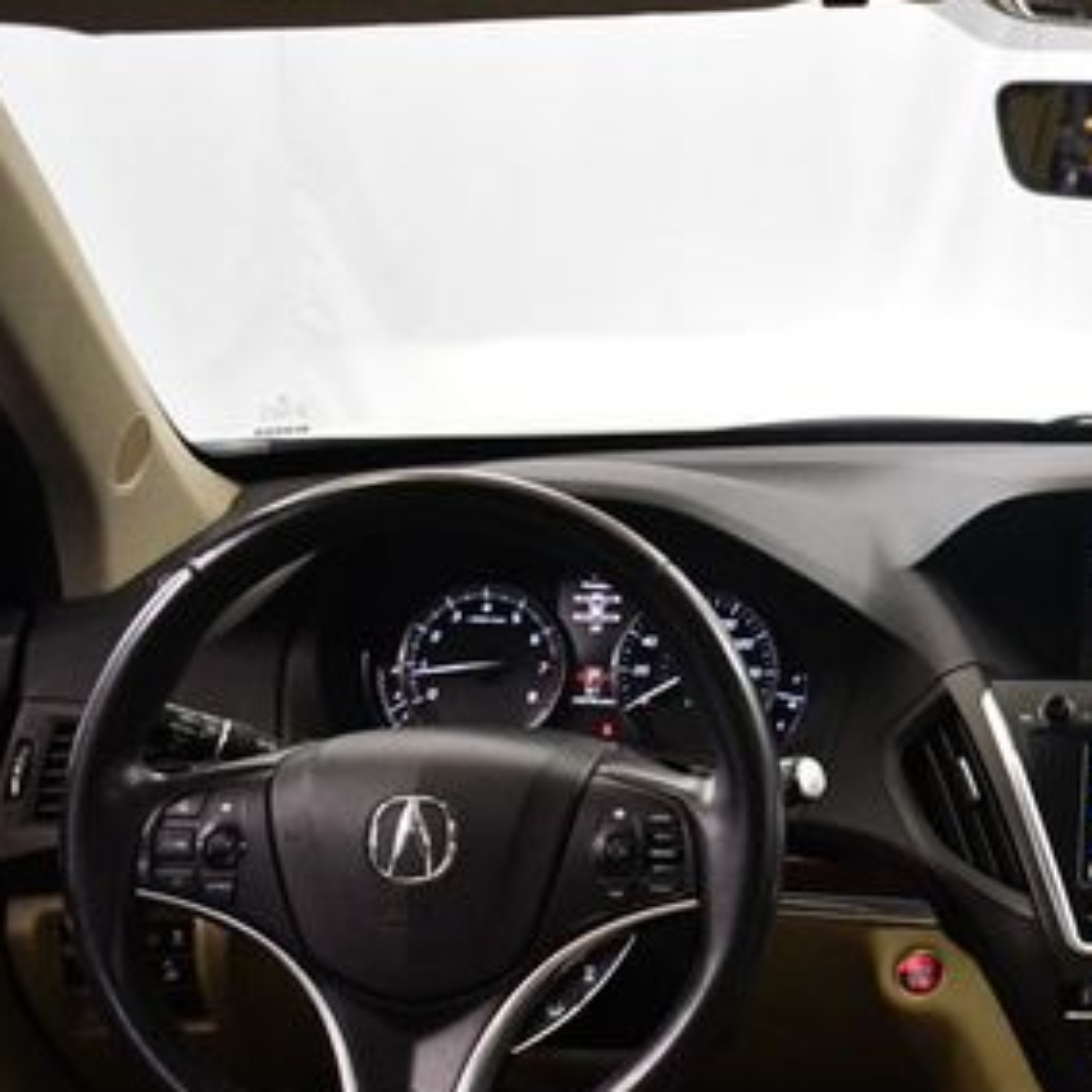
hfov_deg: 23.4
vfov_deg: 25.0
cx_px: 1207
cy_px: 650
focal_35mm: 69
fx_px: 2463
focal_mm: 18
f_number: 3.5
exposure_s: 1/125
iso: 2800
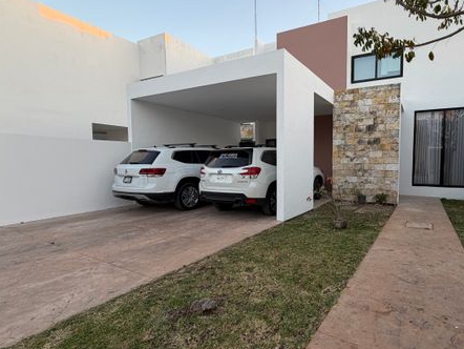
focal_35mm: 19
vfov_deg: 68.7
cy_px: 179
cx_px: 303
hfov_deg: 82.2
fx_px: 255
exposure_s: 1/121
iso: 64
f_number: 2.2
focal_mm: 2.22
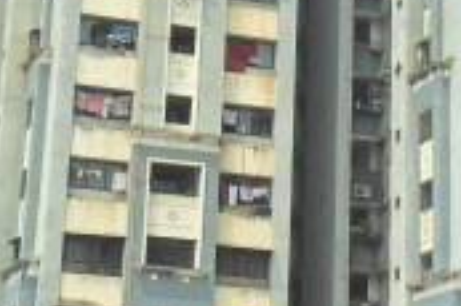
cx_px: 317
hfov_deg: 16.6
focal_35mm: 123
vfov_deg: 11.0
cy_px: 3
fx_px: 1574
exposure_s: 1/1000
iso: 100
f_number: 3.7
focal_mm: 5.7
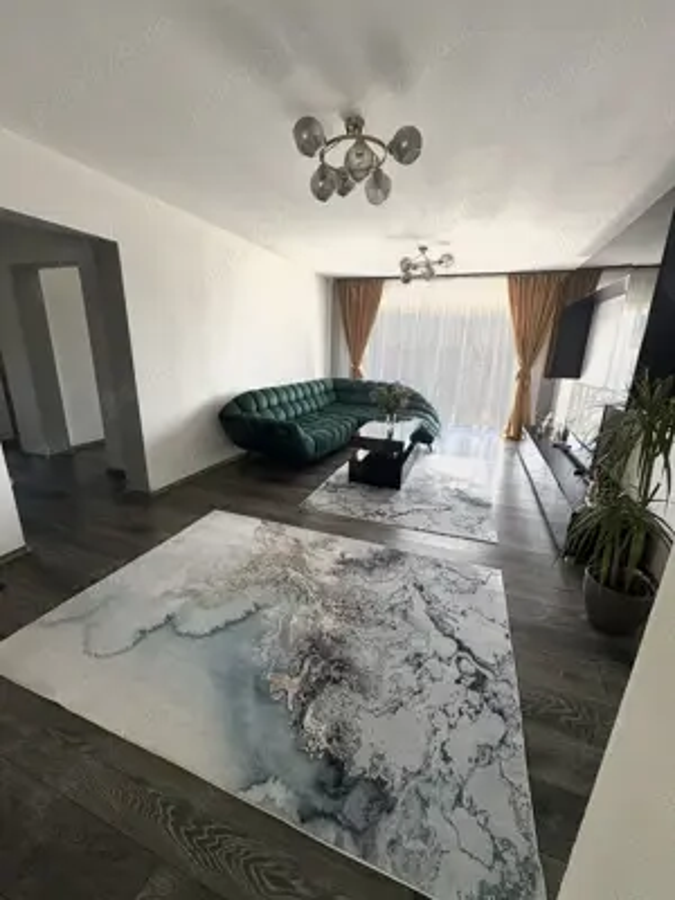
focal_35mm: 14
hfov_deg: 85.7
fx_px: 364
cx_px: 338
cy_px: 450
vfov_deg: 102.1
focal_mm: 2.22
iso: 160
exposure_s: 1/99
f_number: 2.2
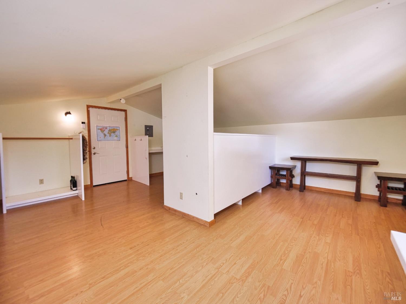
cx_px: 203
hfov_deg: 102.1
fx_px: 164
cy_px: 152
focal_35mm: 14
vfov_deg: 85.7
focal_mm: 7
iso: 800
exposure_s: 1/160
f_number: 2.8
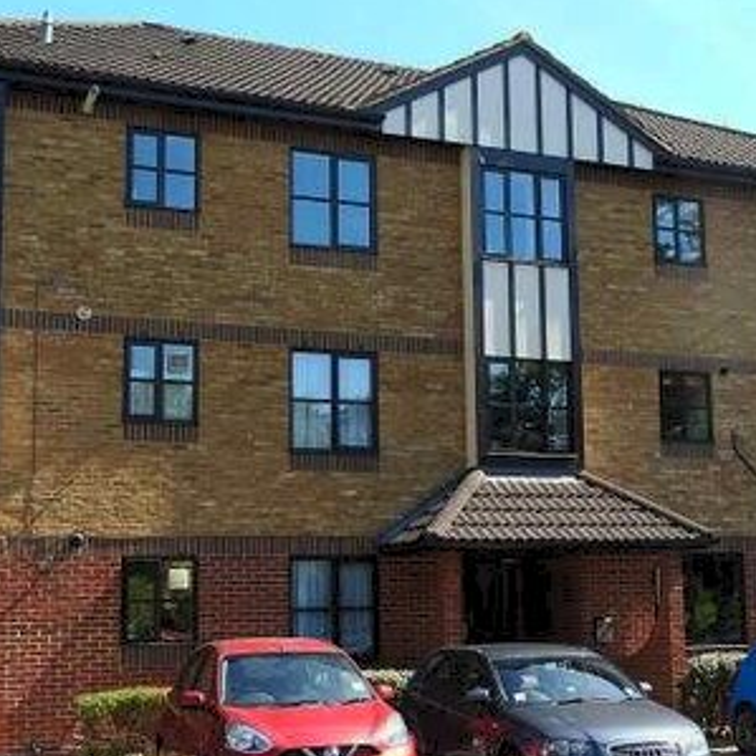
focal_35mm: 58
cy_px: 406
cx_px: 493
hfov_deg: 29.4
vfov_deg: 29.5
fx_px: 1433
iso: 100
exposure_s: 1/400
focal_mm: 5
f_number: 3.5
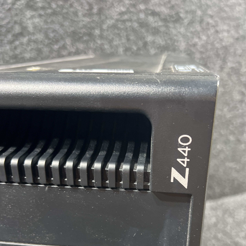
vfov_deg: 43.6
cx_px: 127
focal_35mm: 37
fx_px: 297
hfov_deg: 44.9
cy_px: 181
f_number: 1.5
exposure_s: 1/50
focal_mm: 5.7
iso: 320
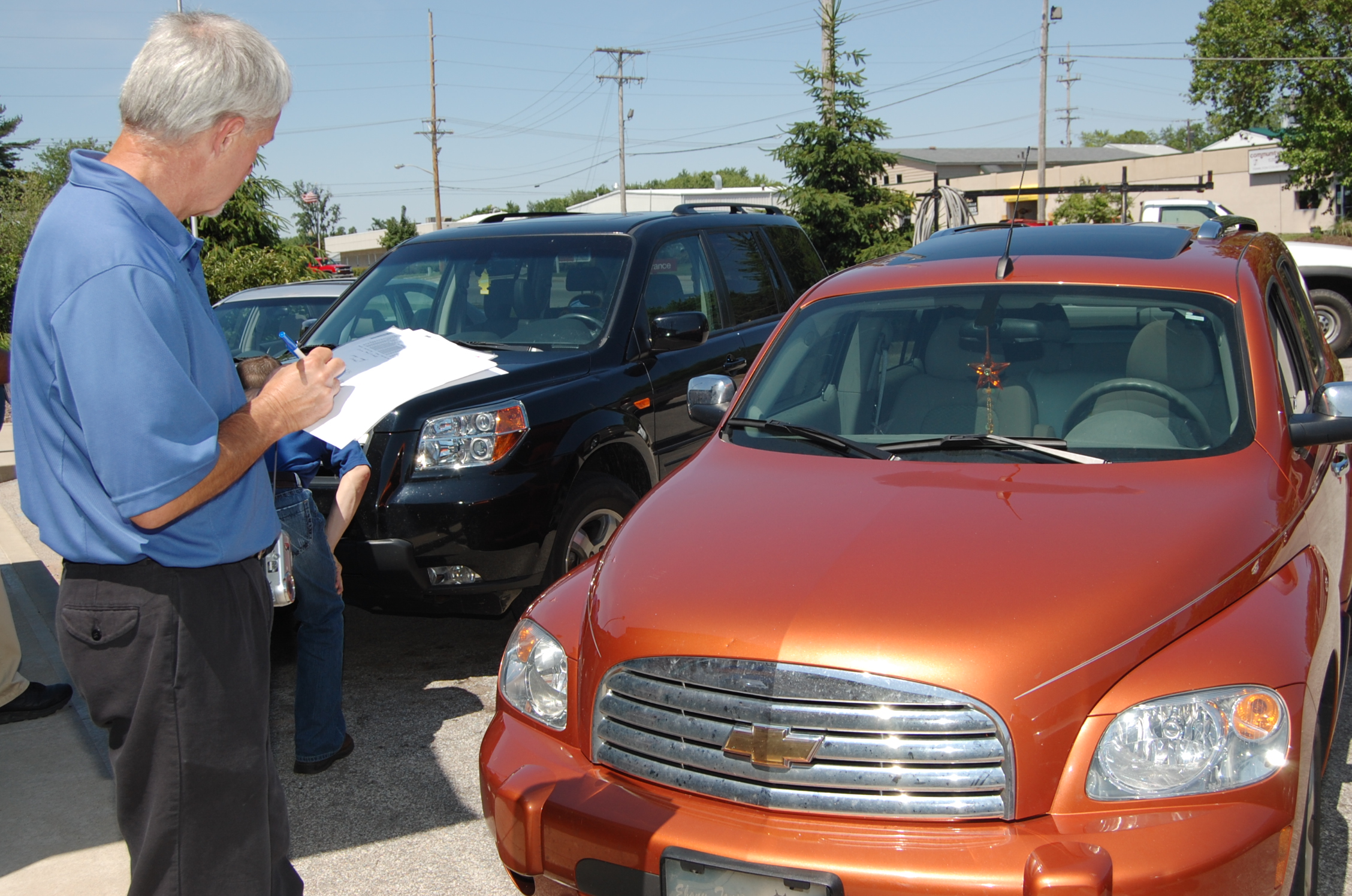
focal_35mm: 39
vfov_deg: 34.1
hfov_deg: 49.6
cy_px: 448
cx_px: 676
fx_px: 1462
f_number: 8
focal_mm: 26
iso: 200
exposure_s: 1/500
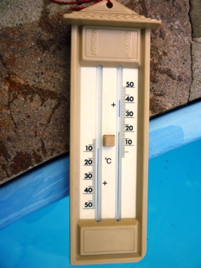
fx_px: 225
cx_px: 100
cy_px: 134
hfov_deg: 48.2
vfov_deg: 61.7
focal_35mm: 29
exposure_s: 1/500
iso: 80
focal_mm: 5.2
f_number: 4
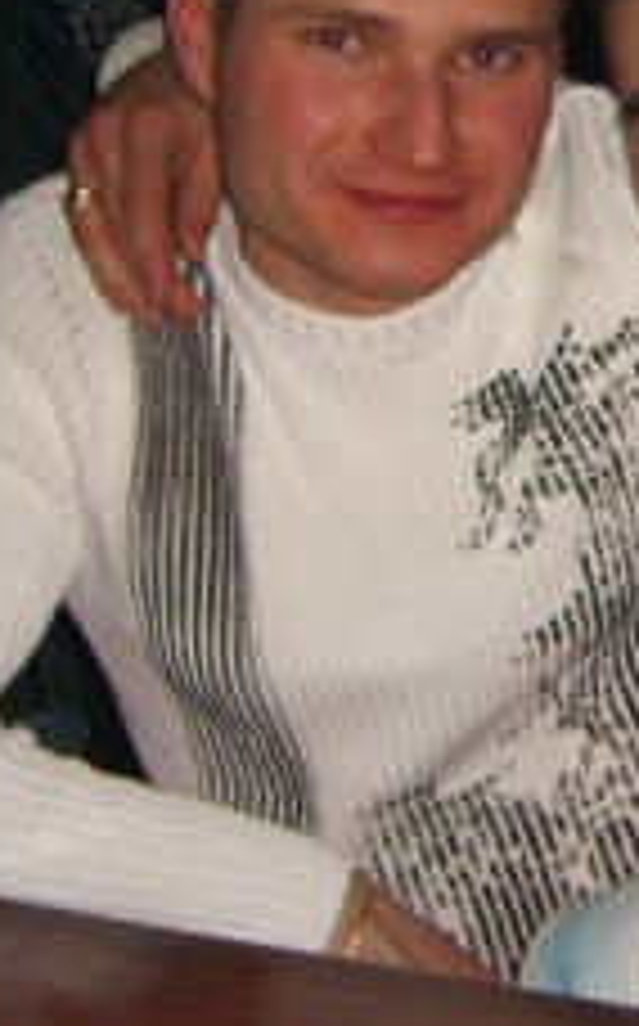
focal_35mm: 106
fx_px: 2961
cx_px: 792
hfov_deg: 12.0
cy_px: 230
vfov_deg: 19.5
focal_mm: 7.9
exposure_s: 1/60
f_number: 2.8
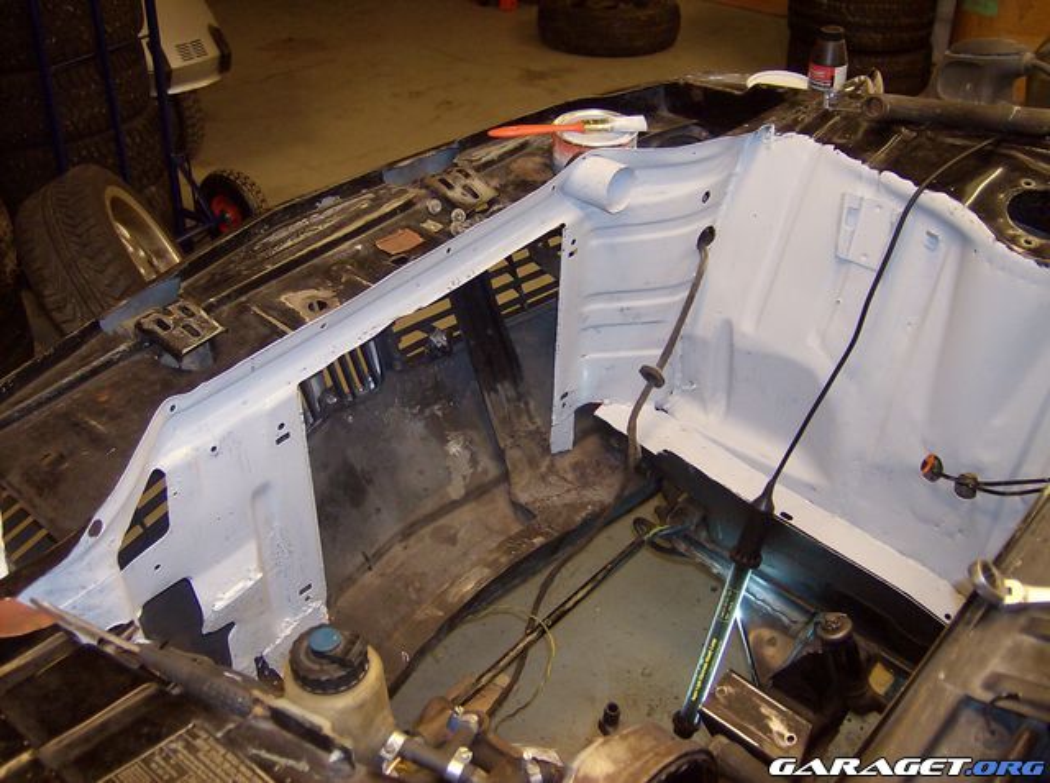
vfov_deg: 39.5
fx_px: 1090
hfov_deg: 51.5
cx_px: 525
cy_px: 392
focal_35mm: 36
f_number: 2.8
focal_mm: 6
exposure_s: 1/60
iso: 200
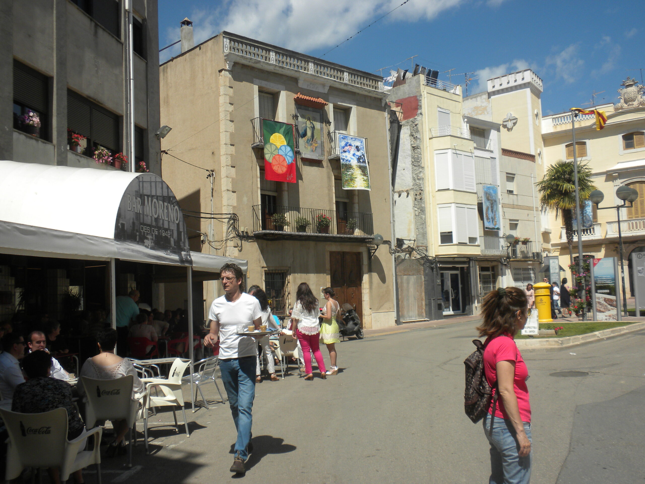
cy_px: 242
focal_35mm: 37
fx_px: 689
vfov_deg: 38.7
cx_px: 322
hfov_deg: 50.1
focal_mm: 6.6
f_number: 10
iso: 64
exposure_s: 1/163
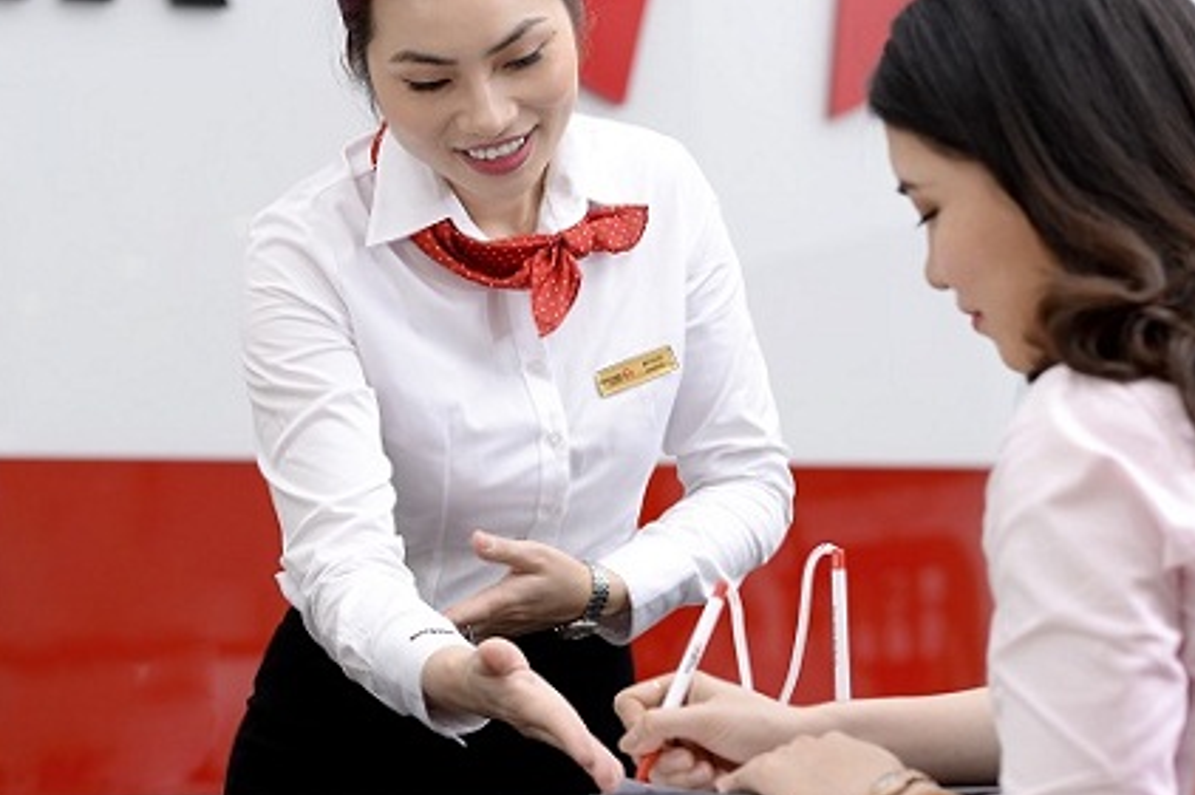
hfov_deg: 15.9
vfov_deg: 10.6
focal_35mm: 129
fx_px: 4280
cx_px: 614
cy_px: 238
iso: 160
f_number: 4
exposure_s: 1/80
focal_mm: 85
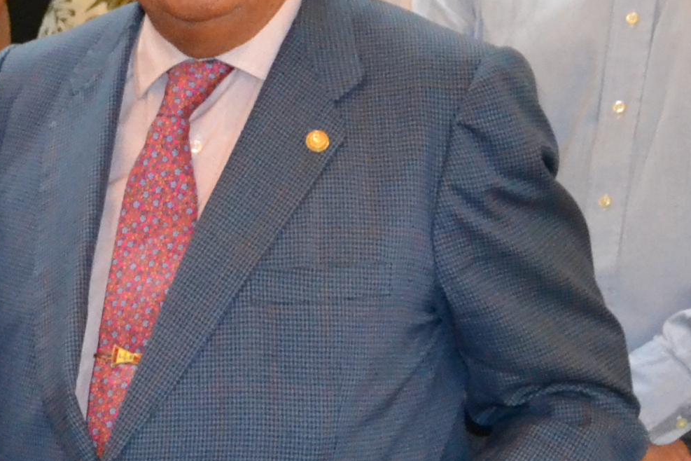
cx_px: -489
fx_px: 2418
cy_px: 167
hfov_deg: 14.6
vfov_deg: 10.9
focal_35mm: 126
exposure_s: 1/60
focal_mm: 18
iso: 3200
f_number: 3.5
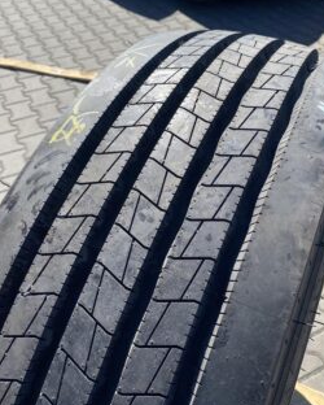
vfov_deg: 51.5
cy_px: 204
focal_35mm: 35
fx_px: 419
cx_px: 165
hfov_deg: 42.3
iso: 32
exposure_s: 1/1608
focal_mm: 4.25
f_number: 1.8
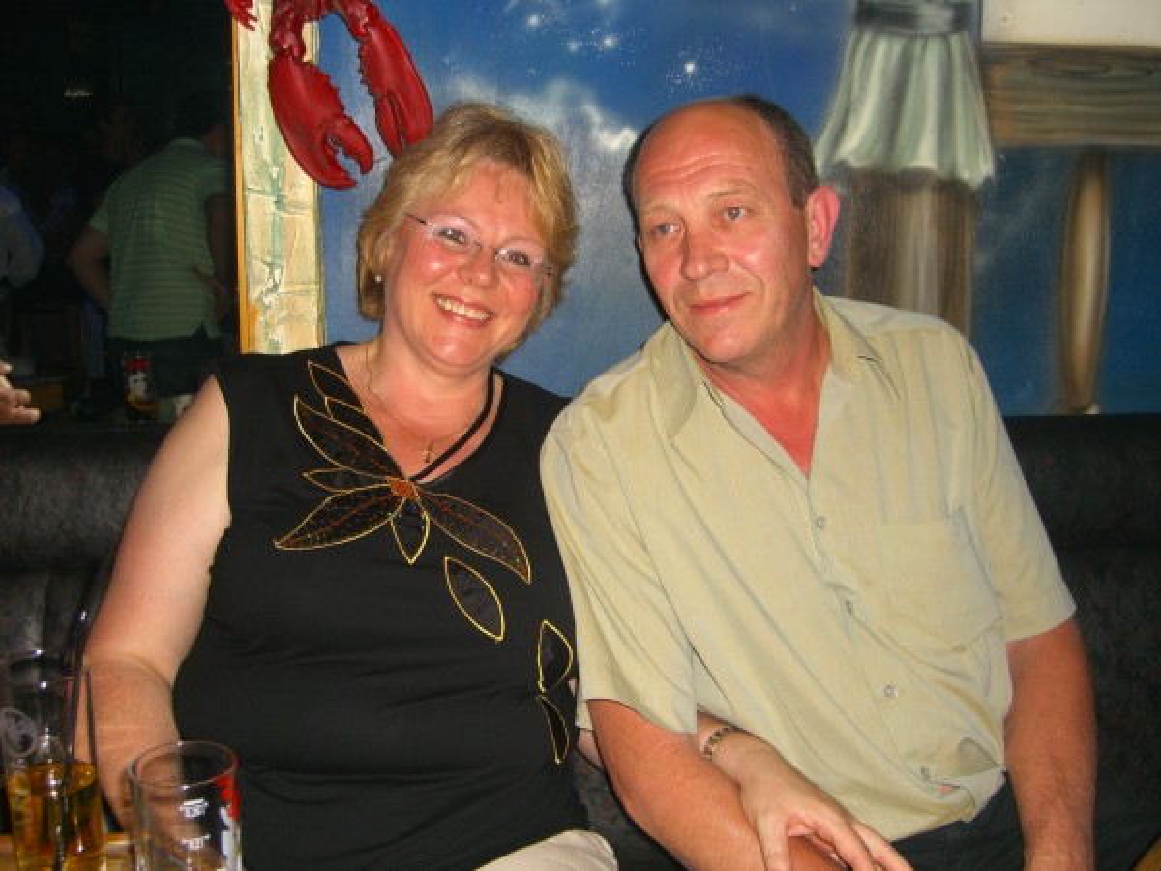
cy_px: 436
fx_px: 1274
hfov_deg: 49.0
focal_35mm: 38
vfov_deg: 37.7
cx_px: 580
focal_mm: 7.9
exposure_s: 1/60
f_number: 2.8
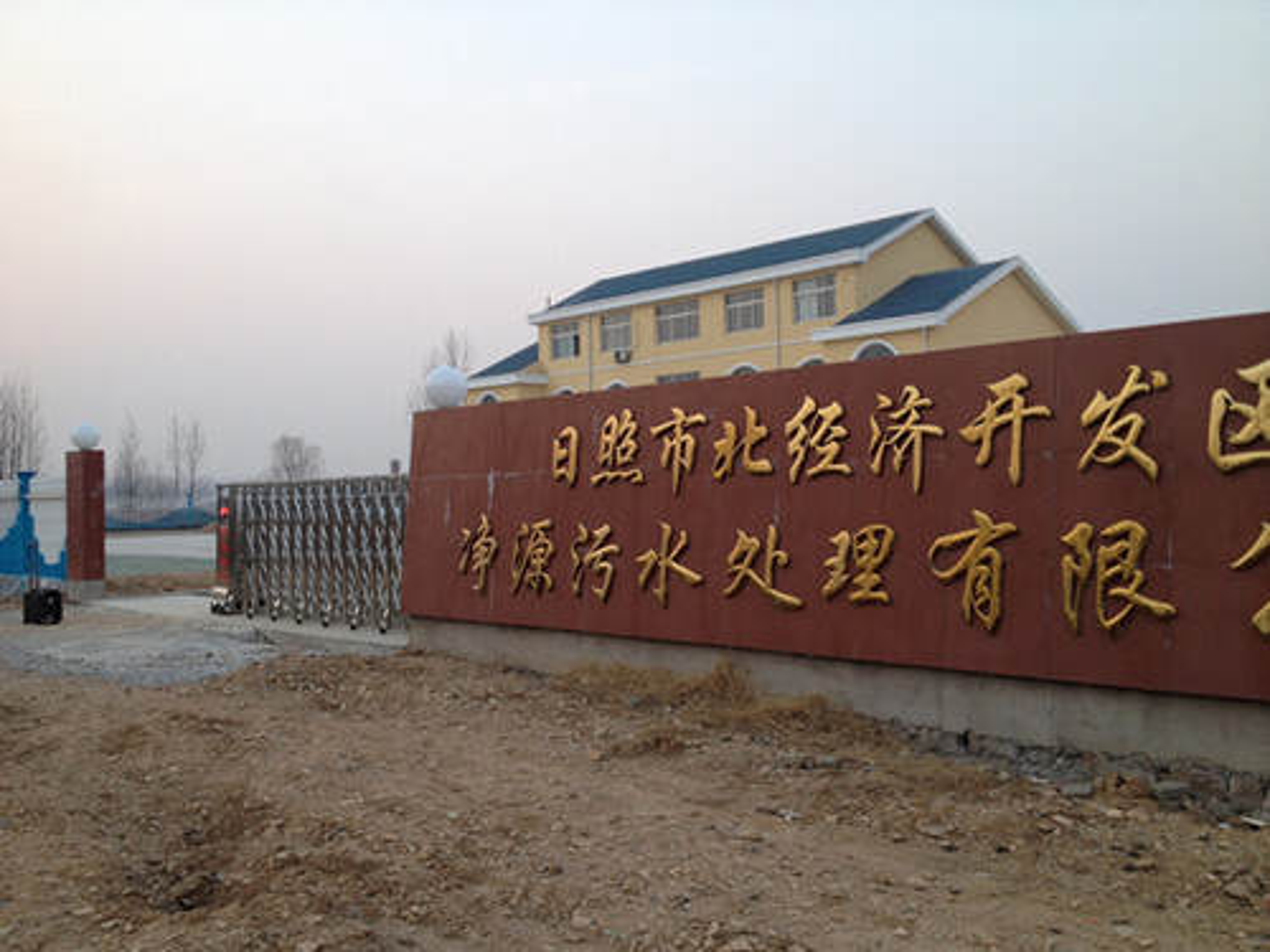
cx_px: 635
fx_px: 1284
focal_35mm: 35
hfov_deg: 52.6
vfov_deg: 40.7
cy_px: 476
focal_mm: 4.28
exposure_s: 1/30
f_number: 2.4
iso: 50
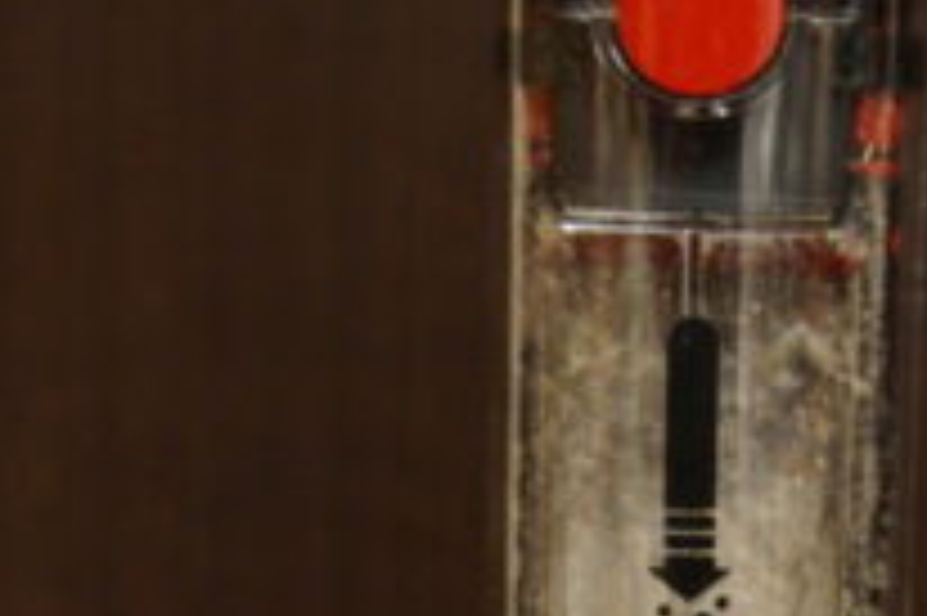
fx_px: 2496
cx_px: 713
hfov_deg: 20.8
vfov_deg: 13.3
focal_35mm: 97
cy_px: 899
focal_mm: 18
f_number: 3.5
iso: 1600
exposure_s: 1/30
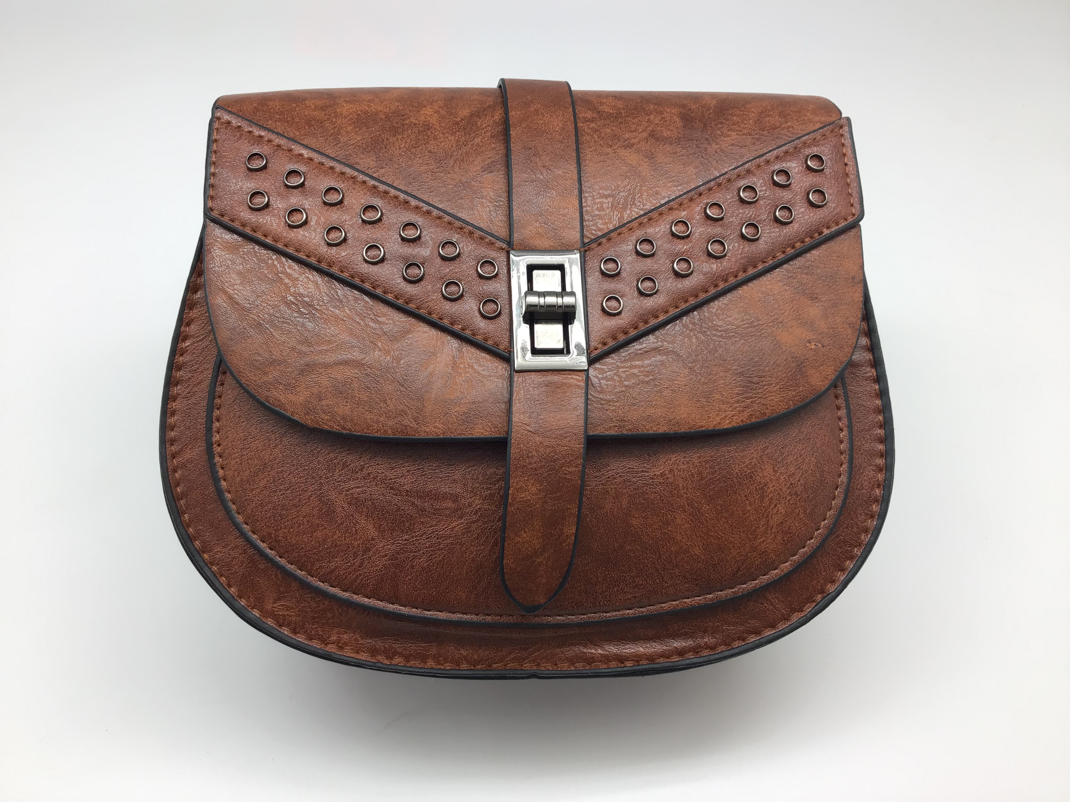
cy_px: 401
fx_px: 958
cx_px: 535
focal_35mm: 31
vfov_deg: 45.4
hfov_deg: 58.4
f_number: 2.4
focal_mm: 3.3
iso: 25
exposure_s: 1/50
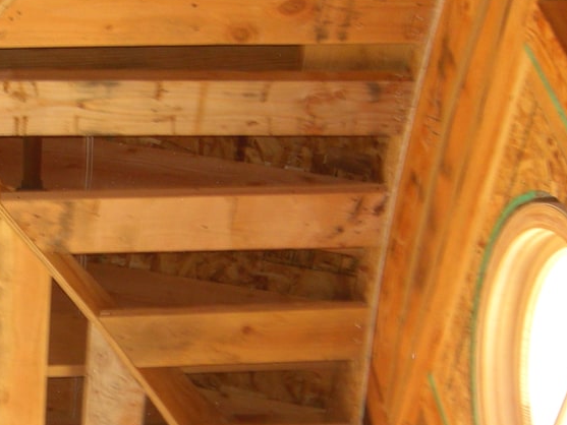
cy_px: 347
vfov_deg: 16.1
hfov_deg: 20.6
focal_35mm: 91
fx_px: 1491
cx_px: -34
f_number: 2.8
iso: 200
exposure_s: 1/50
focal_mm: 7.9
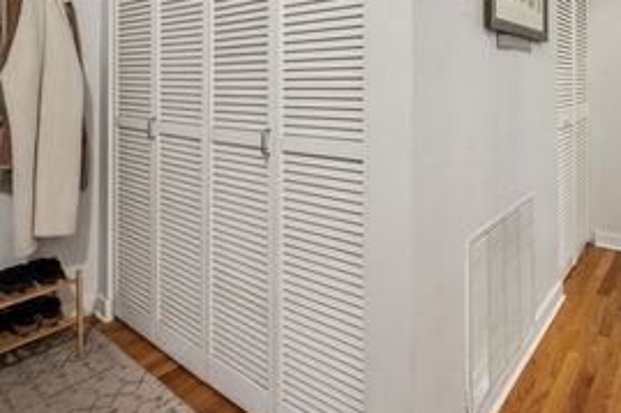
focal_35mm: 25
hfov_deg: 70.9
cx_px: 369
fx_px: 431
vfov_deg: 48.9
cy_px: 95
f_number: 9.5
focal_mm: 14
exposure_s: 1/3.33
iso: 200
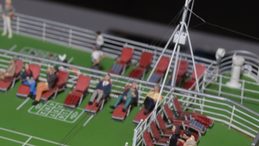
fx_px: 1078
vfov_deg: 7.6
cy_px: 221
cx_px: -157
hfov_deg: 12.8
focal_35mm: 157
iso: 100
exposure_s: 1/60
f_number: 8
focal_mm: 26
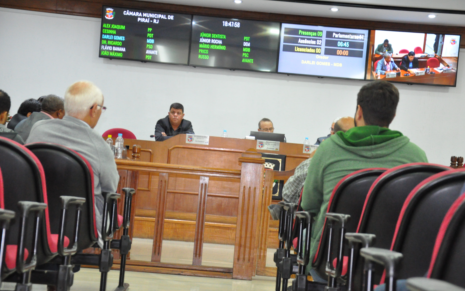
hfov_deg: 25.8
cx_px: 234
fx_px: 1014
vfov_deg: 16.3
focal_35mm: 80
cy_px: 141
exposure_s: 1/60
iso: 3200
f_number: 5.6
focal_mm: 52
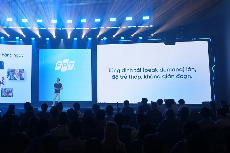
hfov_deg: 46.2
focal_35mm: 41
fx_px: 262
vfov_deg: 32.6
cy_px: 63
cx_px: 66
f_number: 2.8
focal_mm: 28
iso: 400
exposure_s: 1/200
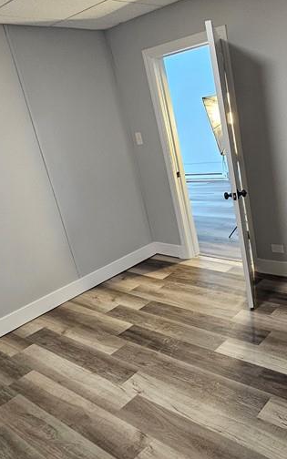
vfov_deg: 66.5
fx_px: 350
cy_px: 229
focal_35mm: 28
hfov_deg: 42.6
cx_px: 229
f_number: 2.2
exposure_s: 1/60
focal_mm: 2.2
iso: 250
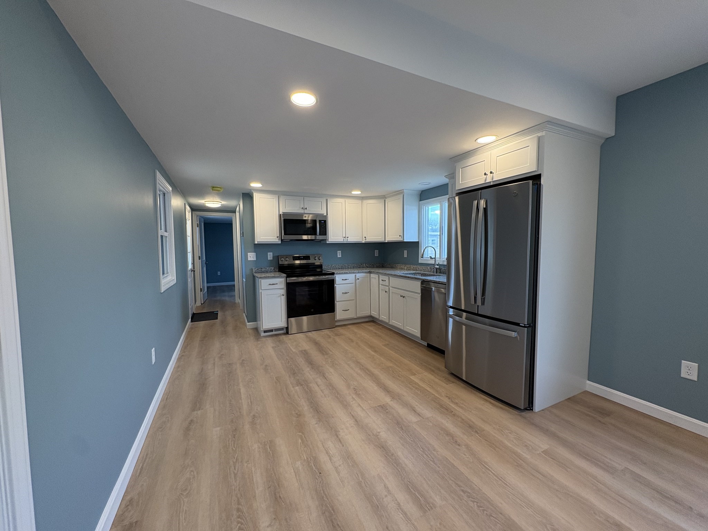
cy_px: 266
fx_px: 286
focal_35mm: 14
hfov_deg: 102.1
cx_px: 354
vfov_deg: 85.7
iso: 160
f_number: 2.2
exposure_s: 1/120
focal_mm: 2.22
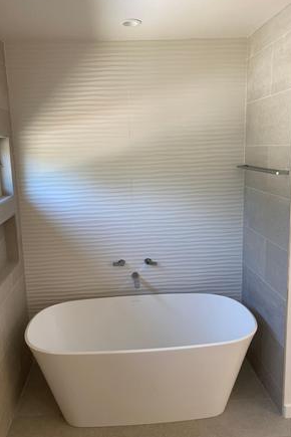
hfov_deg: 46.4
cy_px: 212
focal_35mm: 28
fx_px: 339
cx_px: 135
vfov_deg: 65.5
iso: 125
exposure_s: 1/112
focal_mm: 4.25
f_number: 1.8
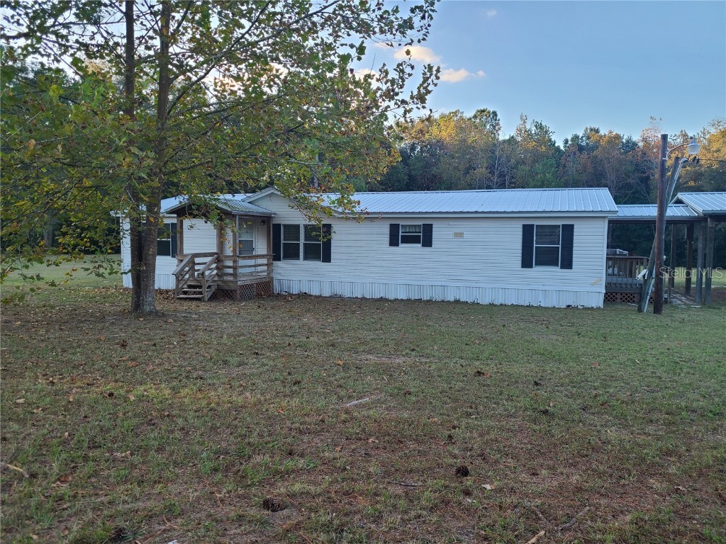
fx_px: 545
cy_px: 272
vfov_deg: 53.1
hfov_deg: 67.3
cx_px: 363
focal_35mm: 26
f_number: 1.8
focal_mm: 5.4
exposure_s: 1/217
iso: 40
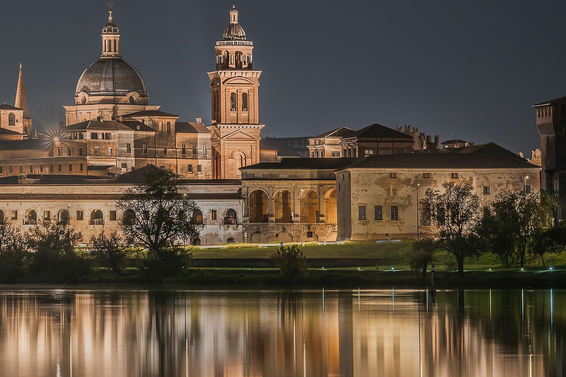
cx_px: 111
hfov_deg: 8.8
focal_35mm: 233
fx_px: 3663
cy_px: 208
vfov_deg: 5.9
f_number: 4.5
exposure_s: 30
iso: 100
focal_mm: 116
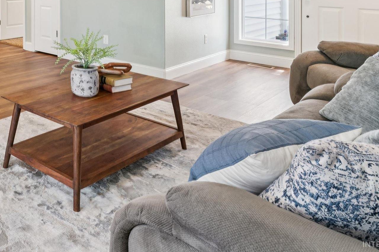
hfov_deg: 42.2
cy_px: -27
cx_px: -24
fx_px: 394
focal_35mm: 37
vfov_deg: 31.4
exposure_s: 1/5
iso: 400
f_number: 13
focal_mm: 15.6
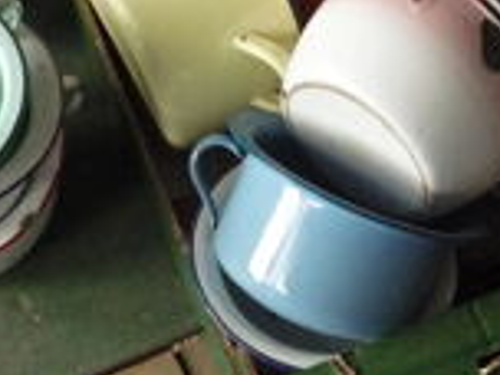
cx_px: 329
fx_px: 1372
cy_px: 115
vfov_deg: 15.5
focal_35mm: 95
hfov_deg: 20.6
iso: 400
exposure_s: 1/400
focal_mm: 5.2
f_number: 3.3
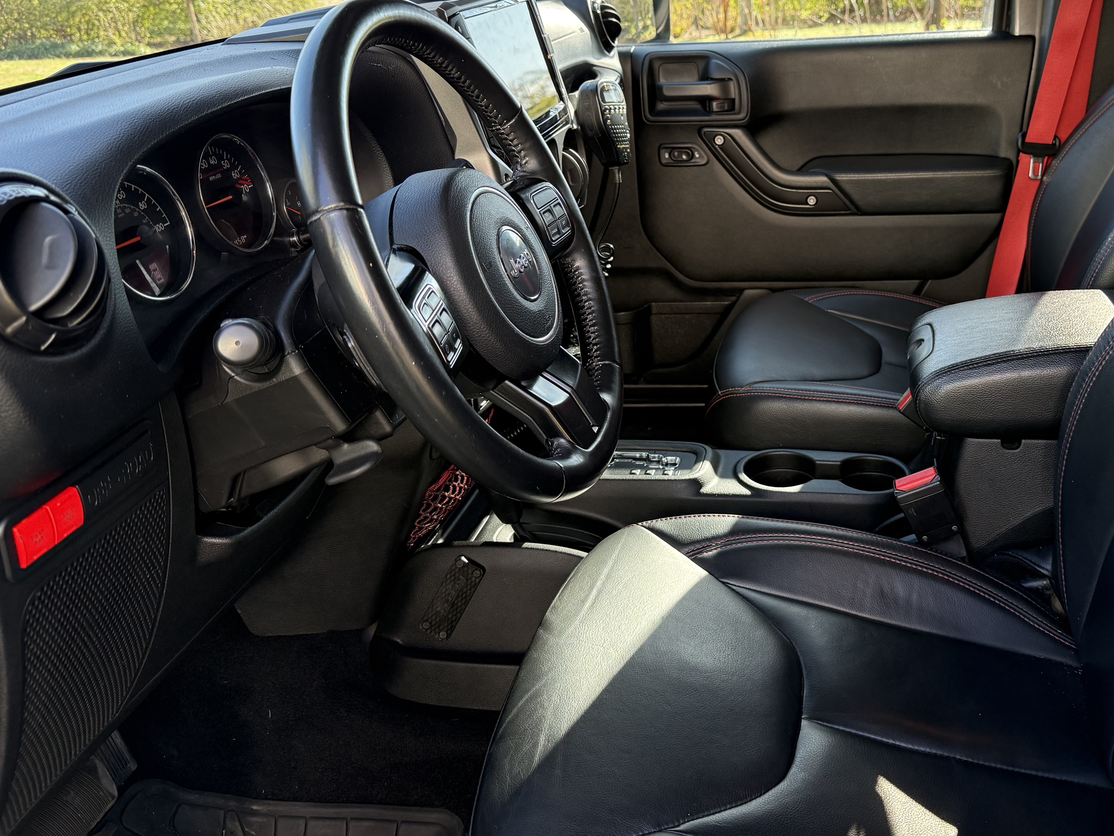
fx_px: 1094
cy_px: 328
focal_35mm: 34
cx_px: 764
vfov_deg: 41.6
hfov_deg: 52.7
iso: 160
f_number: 1.78
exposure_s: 1/179
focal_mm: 6.76
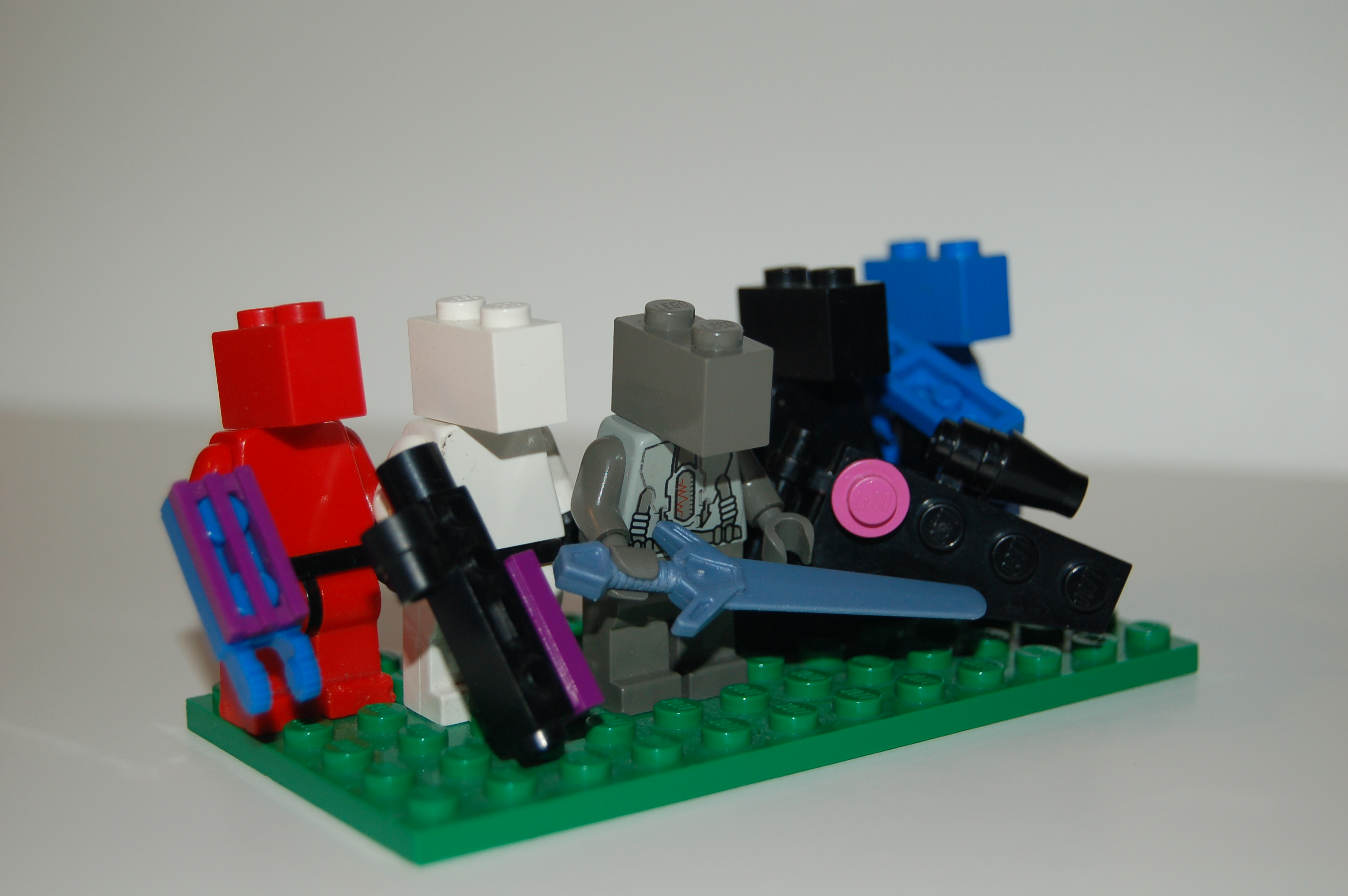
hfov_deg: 29.3
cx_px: 674
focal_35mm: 69
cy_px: 448
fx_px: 2581
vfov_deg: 19.7
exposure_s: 1/60
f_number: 5.3
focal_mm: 46
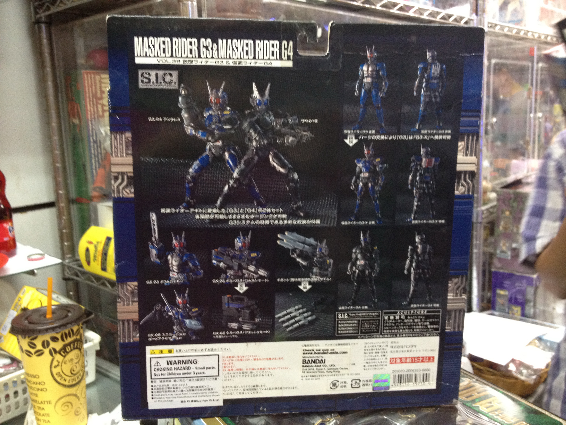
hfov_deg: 52.6
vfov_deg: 40.7
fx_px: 572
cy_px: 212
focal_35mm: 35
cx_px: 283
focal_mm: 4.28
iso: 200
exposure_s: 1/20
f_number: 2.4
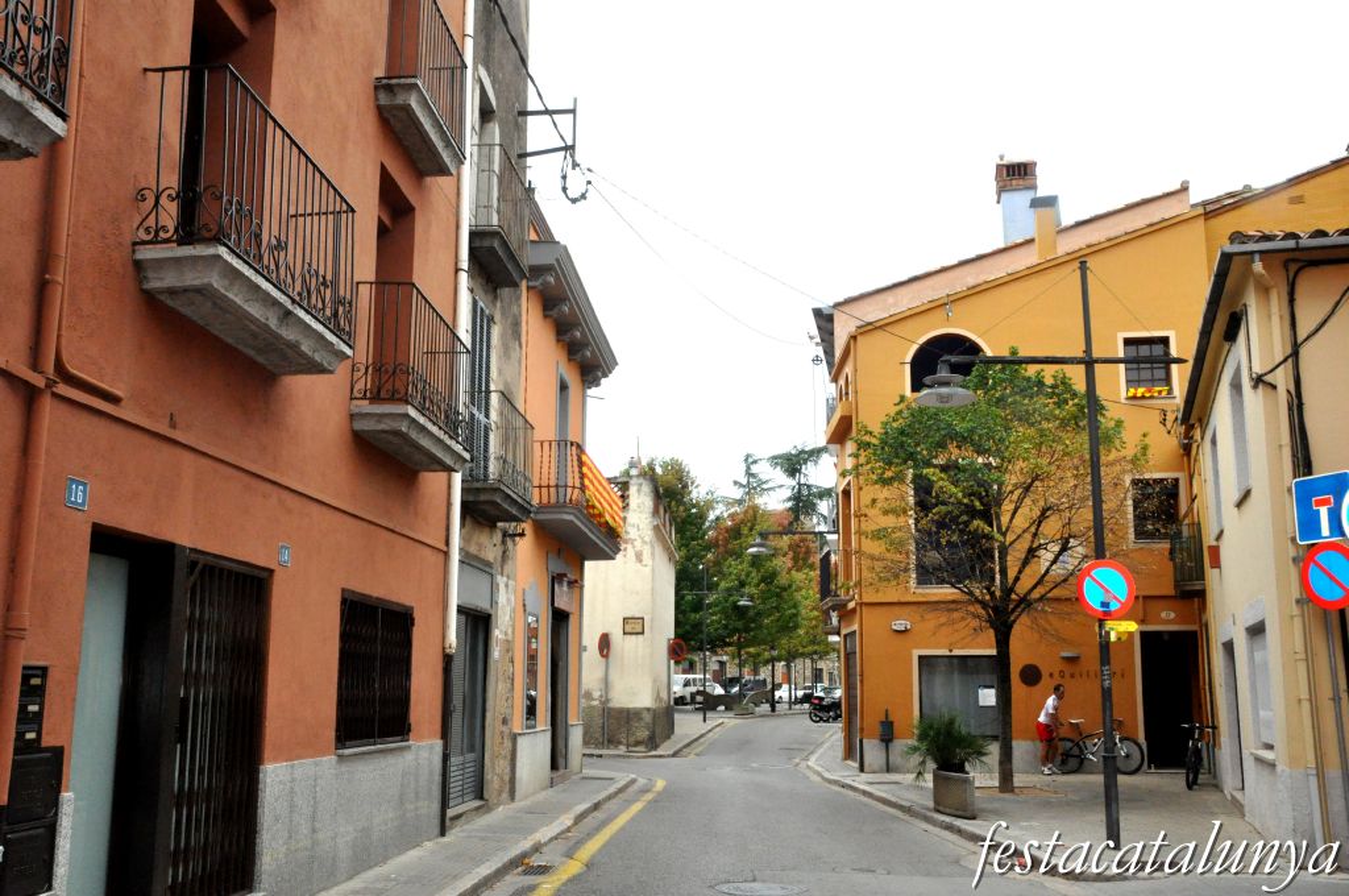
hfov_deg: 57.3
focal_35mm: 33
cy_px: 448
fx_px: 1235
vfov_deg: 39.9
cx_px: 674
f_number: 16
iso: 2000
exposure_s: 1/200
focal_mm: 22
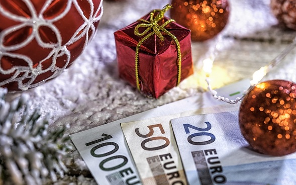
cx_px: 161
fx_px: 669
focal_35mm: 83
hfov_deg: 24.9
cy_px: 122
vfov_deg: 15.7
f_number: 5
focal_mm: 60
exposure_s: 1/6
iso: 100
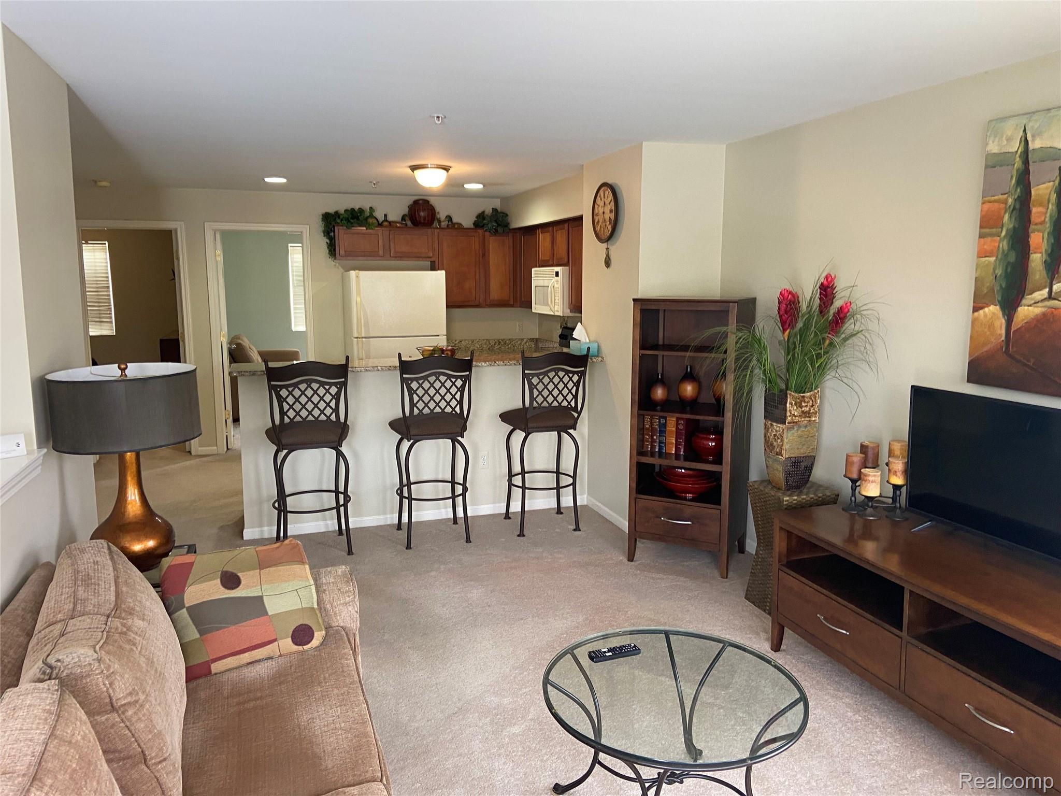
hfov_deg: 67.3
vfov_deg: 53.1
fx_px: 797
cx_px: 530
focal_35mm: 26
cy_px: 398
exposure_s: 1/60
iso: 100
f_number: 1.8
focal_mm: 4.25
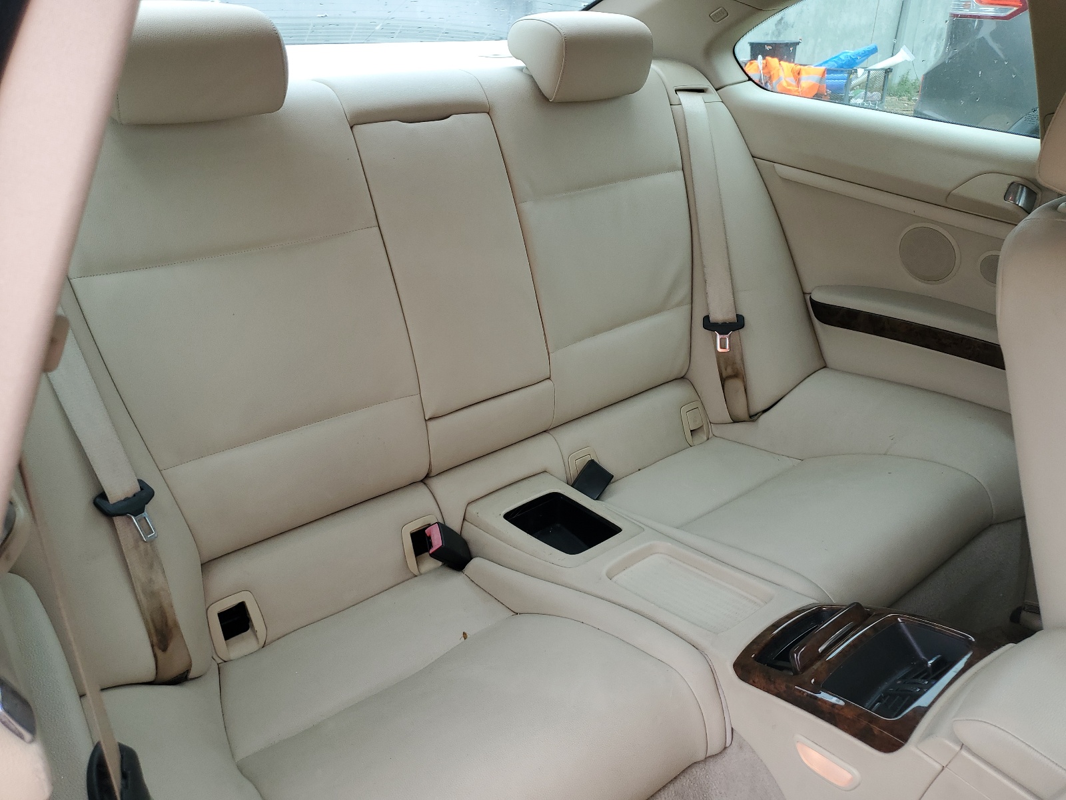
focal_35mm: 26
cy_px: 400
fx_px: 801
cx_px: 533
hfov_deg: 67.3
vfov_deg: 53.1
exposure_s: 1/227
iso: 50
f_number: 1.5
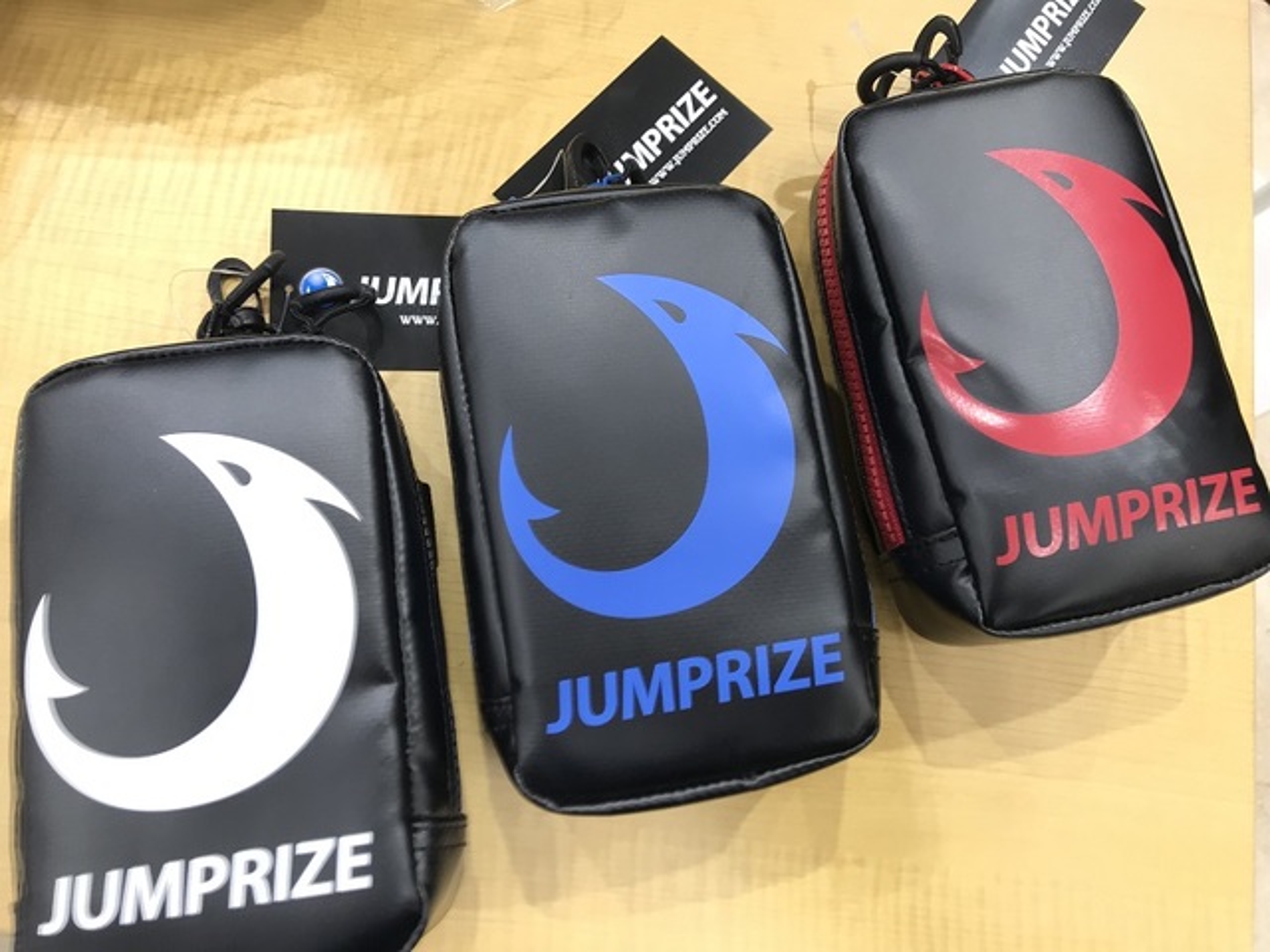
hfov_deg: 63.4
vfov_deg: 49.7
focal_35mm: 28
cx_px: 635
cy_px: 476
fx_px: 1027
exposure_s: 1/50
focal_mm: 3.99
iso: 32
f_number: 1.8
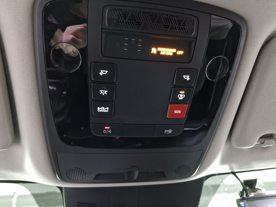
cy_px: 104
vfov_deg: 58.9
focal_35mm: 23
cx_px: 138
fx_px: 183
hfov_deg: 73.9
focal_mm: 5.54
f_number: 1.8
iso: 1250
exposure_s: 1/13
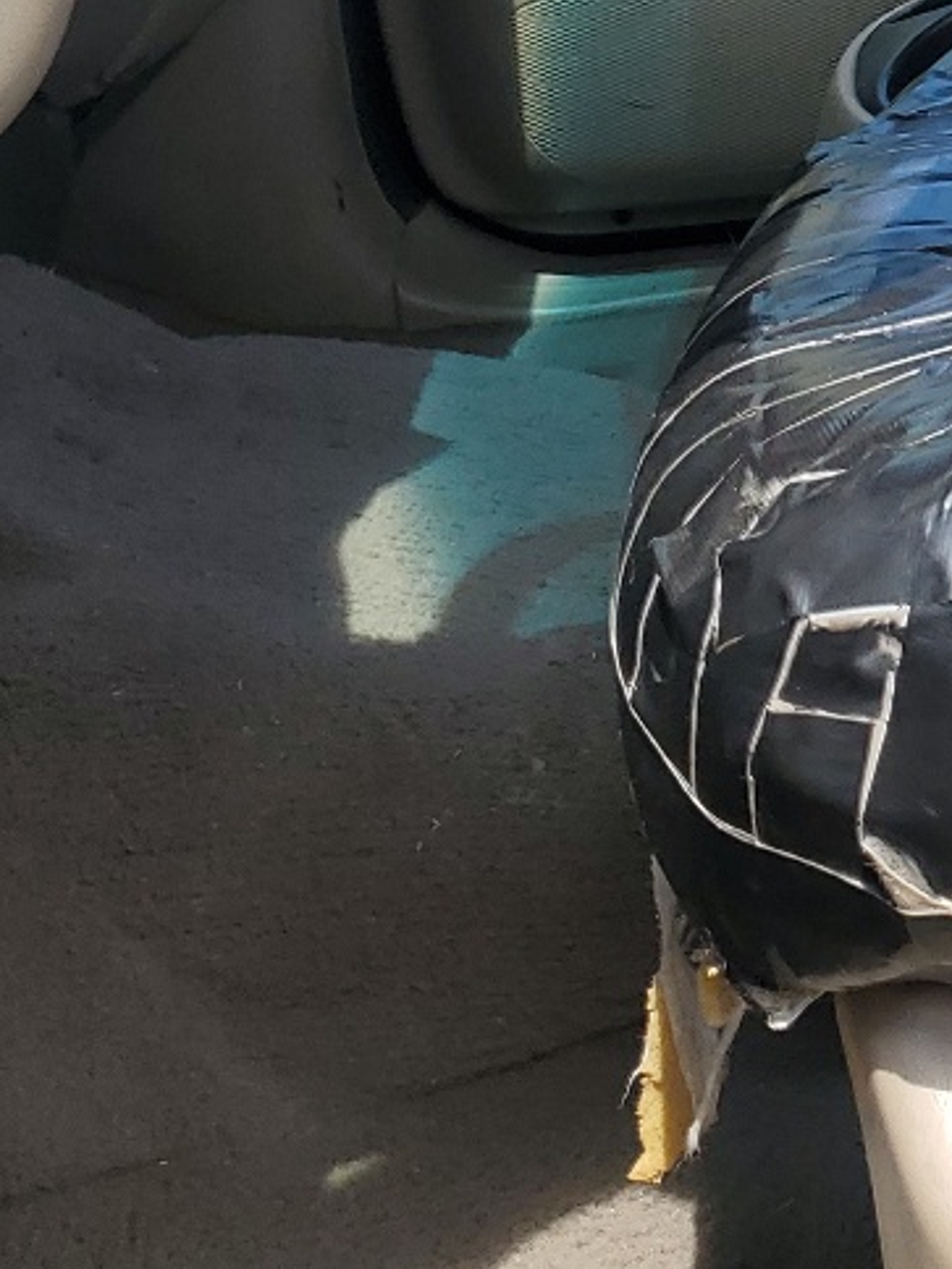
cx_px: 1657
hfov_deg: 15.1
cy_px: -84
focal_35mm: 86
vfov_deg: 21.7
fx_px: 3154
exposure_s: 1/1250
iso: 50
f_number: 1.5
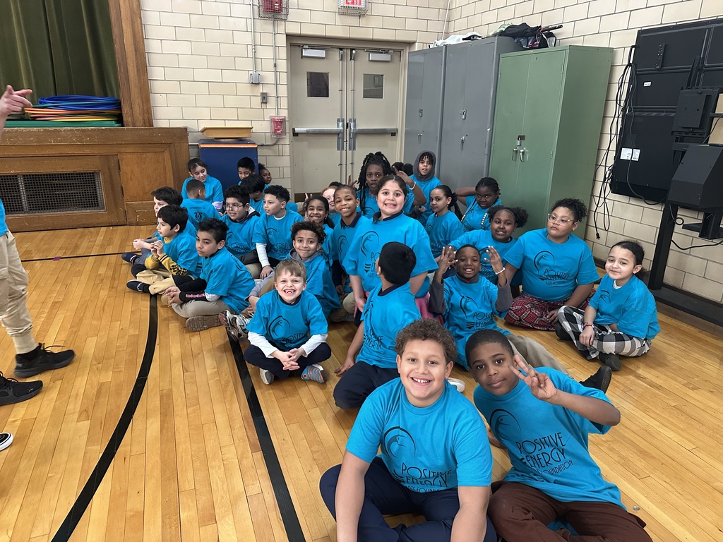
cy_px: 271
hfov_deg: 71.6
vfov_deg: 56.8
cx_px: 362
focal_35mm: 24
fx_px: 501
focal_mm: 6.86
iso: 400
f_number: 1.78
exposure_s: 1/60
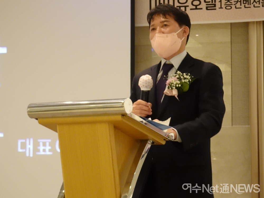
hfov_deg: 19.3
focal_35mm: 102
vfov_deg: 14.5
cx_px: 132
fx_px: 778
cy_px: 99
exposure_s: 1/20
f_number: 5
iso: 800
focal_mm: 16.13
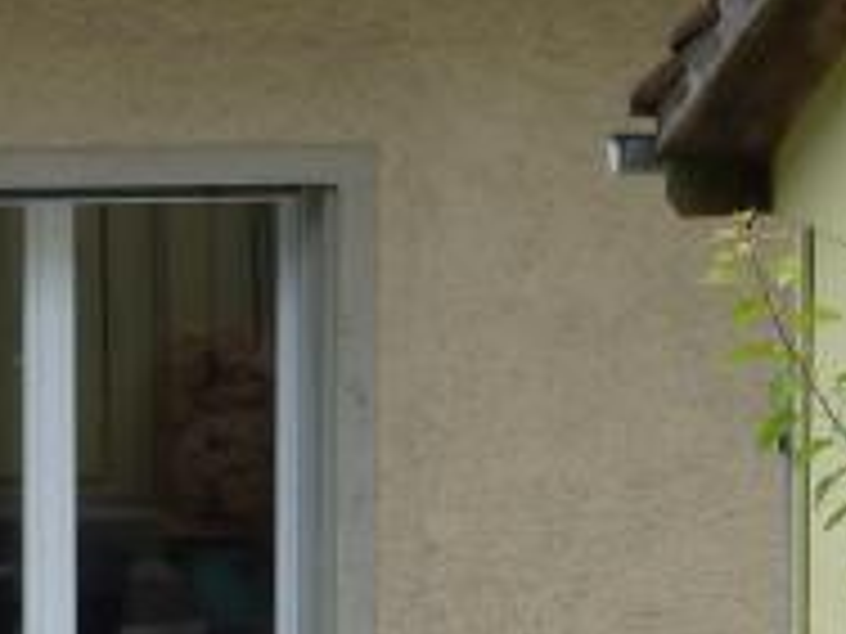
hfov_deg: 4.8
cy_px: 782
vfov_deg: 3.6
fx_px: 9996
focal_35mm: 409
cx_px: 158
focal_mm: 13.3
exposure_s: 1/80
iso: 100
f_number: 5
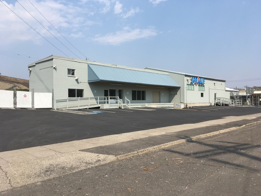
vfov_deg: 48.2
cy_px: 98
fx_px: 219
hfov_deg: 61.7
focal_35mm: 29
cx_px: 130
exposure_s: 1/2024
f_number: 2.2
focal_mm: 4.15
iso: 25
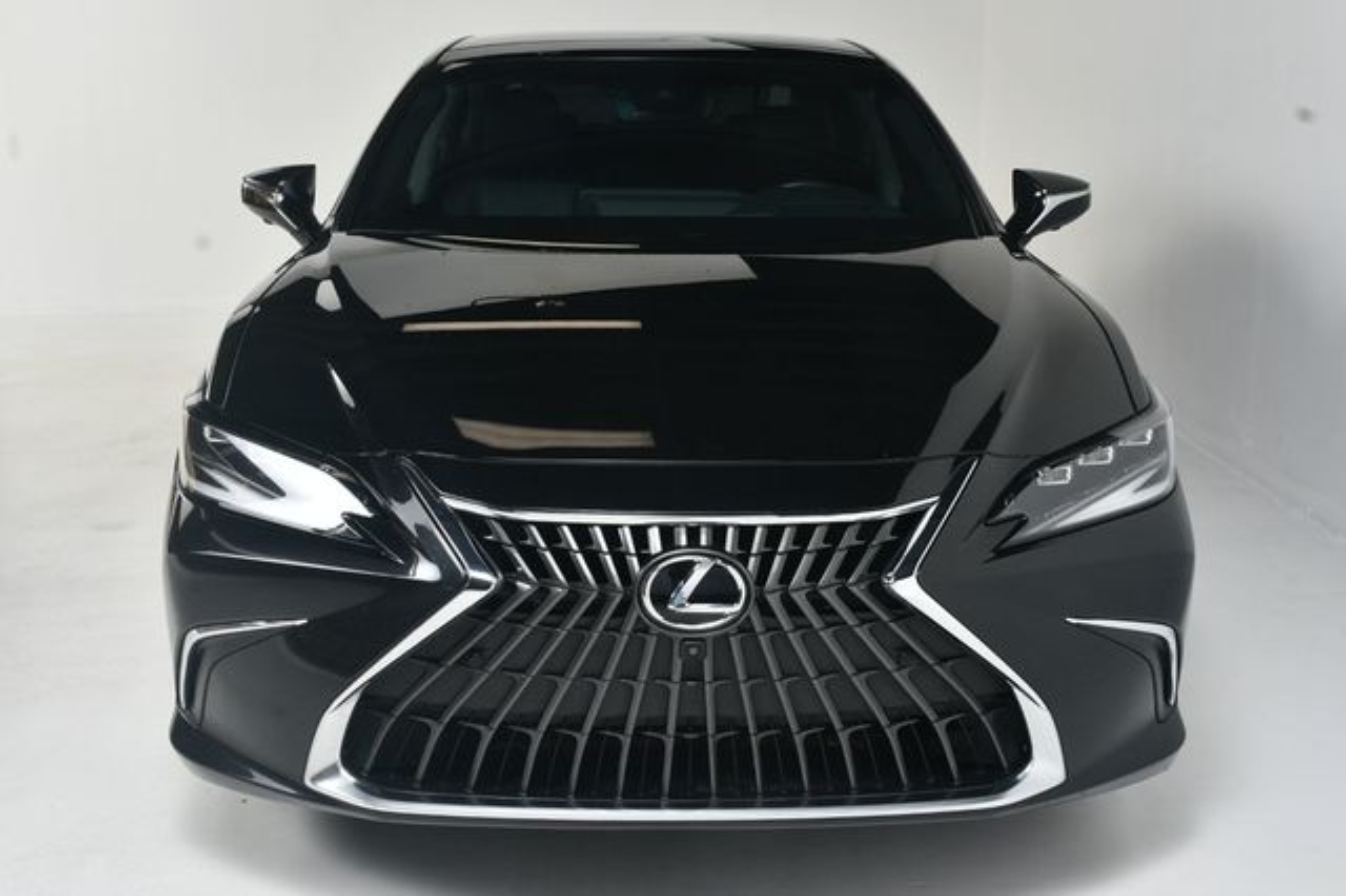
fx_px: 1682
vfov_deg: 29.8
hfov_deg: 43.6
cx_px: 673
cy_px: 448
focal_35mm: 45
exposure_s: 1/160
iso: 100
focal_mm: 30
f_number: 10
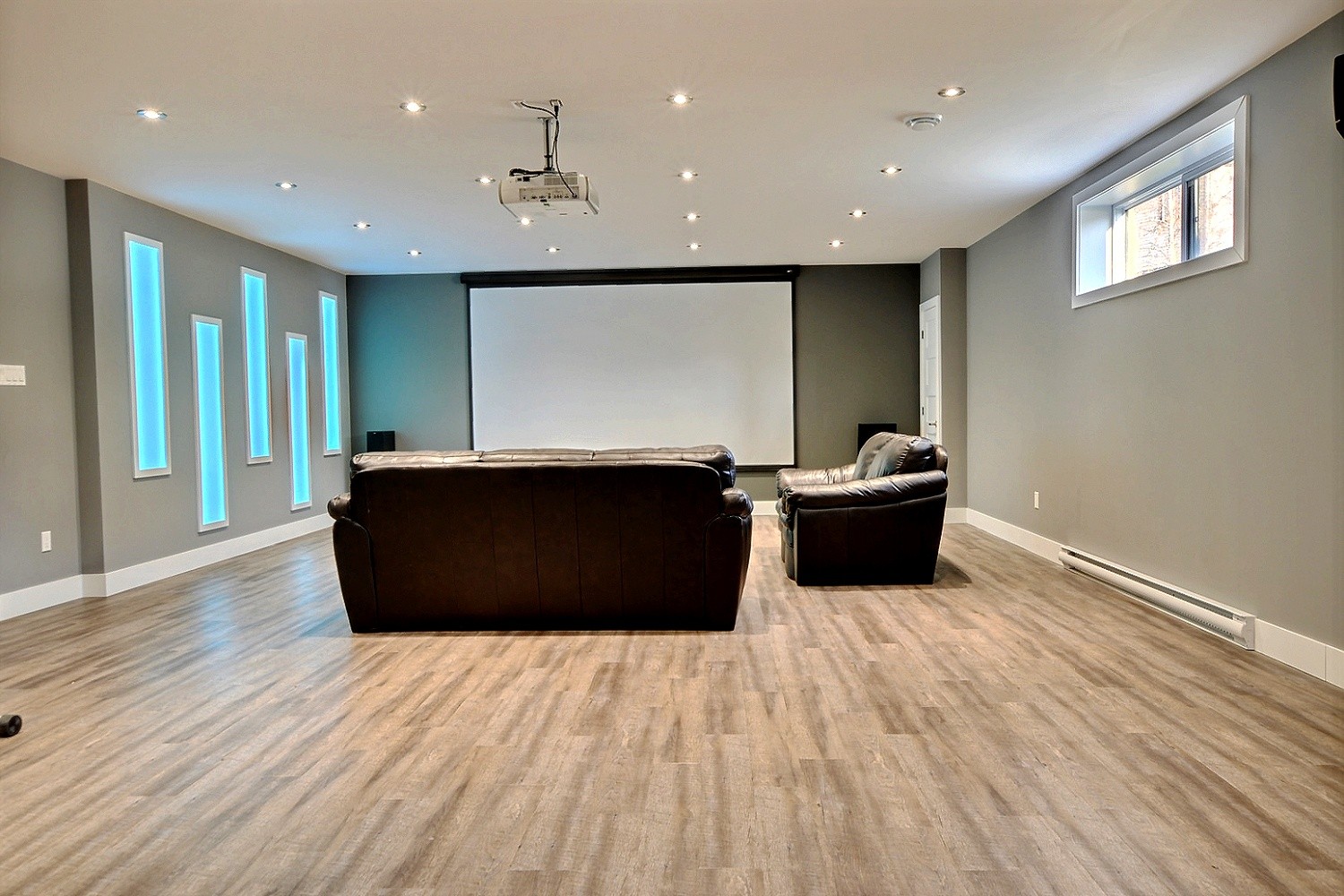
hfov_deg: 73.7
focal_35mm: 24
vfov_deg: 53.1
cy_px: 448
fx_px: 896
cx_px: 672
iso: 400
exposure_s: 1/2
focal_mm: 16
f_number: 9
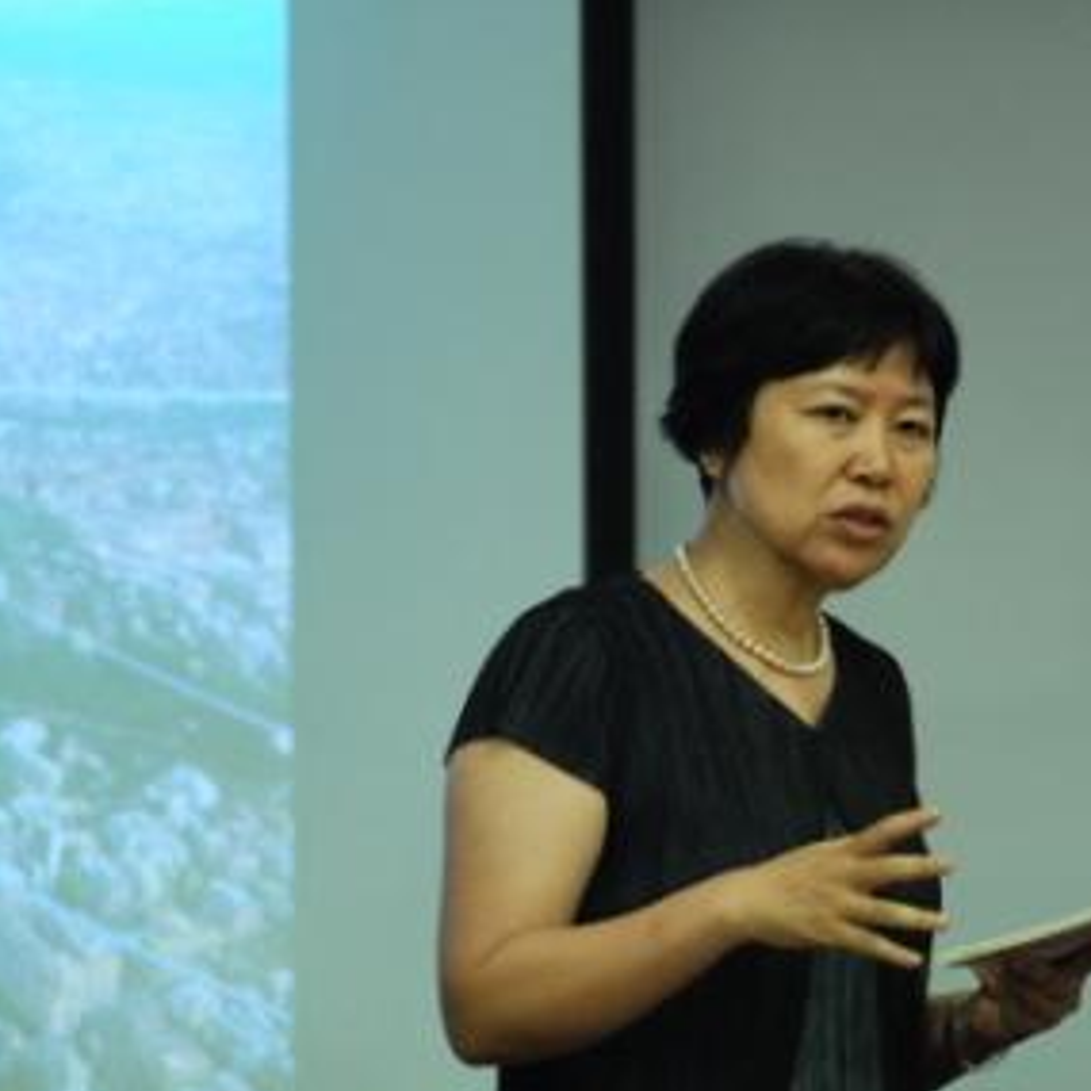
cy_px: 563
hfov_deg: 4.4
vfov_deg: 4.4
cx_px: 846
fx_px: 14334
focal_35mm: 402
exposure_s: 1/60
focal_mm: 200
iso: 1250
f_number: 2.8
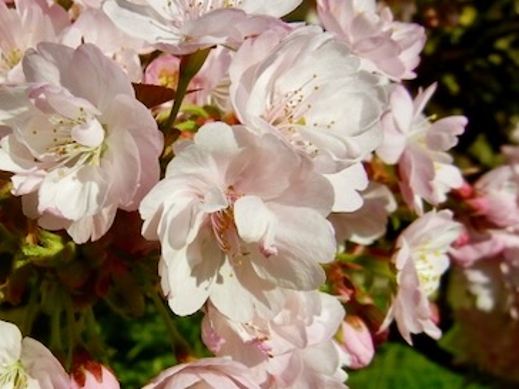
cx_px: 97
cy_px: 255
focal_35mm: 66
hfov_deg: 28.7
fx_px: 990
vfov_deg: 22.2
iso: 160
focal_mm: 5.4
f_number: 7
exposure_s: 1/662
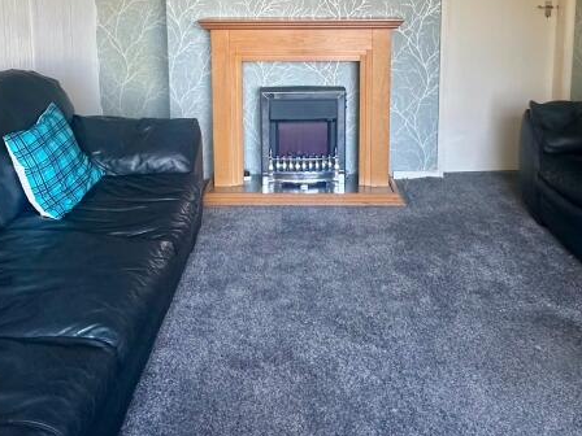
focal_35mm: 32
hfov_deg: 56.8
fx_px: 538
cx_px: 294
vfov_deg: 40.9
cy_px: 47
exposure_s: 1/50
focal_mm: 2.22
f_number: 2.2
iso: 250
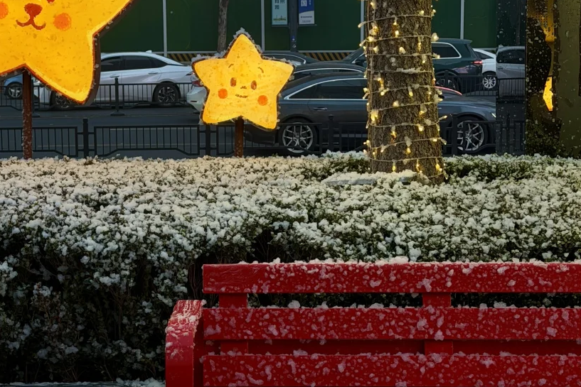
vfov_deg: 15.5
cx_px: 218
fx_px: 1420
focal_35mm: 88
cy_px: 140
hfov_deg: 23.1
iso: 50
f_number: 1.78
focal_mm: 6.76
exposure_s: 1/130
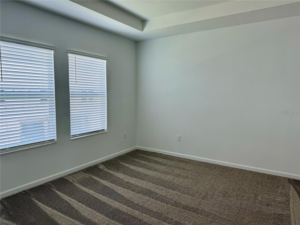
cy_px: 112
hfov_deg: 71.6
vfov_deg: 56.8
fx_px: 208
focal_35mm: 24
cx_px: 150
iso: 80
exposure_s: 1/170
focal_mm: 6.76
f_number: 1.78
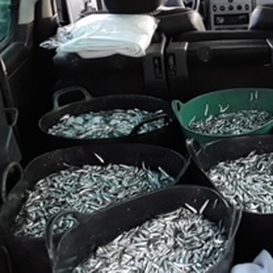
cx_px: 243
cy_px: 108
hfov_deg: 22.2
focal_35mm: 76
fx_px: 678
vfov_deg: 22.7
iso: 200
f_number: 1.9
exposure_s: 1/25
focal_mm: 2.91
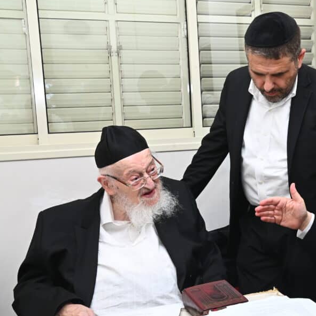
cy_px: 175
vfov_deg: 32.2
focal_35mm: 53
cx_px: 269
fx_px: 547
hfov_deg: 31.1
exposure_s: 1/100
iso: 1600
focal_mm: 36
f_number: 11
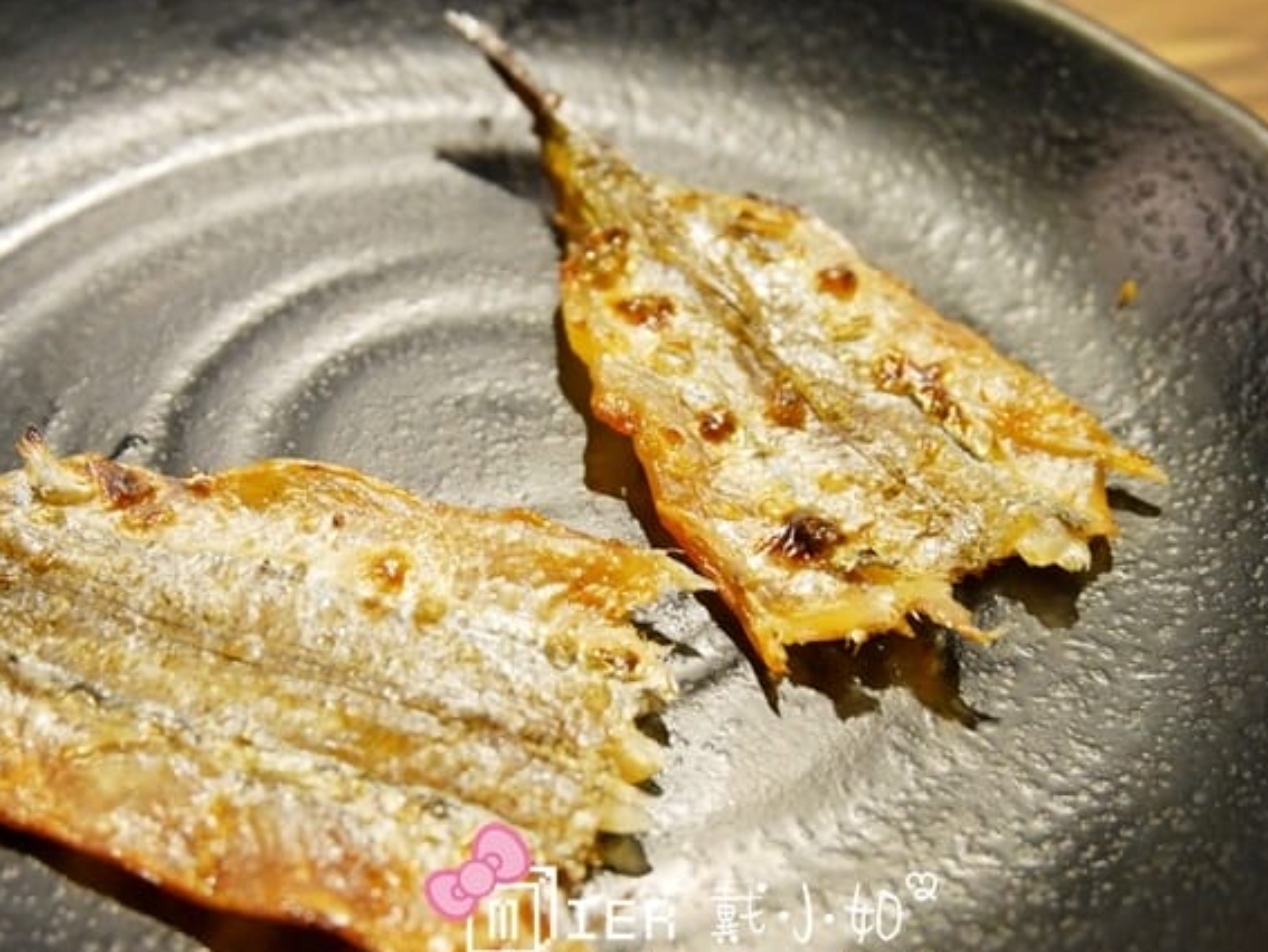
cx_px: 543
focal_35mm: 47
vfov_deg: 30.9
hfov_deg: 40.3
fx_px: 1723
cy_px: 507
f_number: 4.6
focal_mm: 20
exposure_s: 1/60
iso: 2000
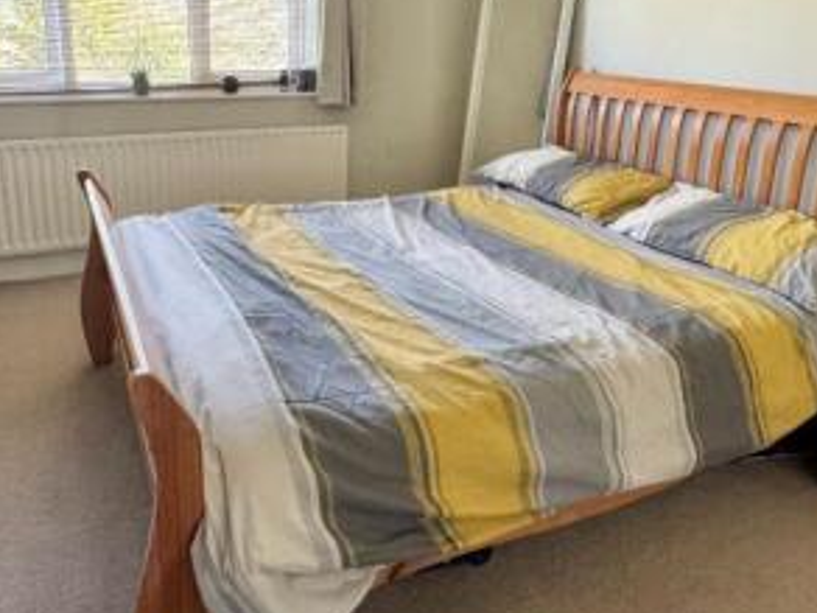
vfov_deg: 48.6
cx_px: 360
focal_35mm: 28
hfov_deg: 63.2
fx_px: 661
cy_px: 189
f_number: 2.2
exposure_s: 1/99
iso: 320
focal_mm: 2.22
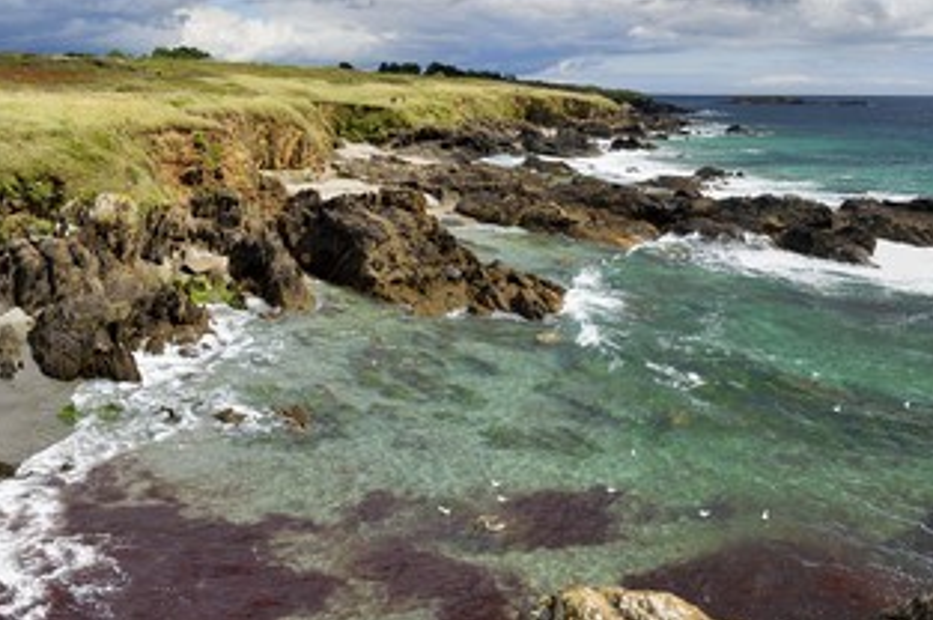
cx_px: 425
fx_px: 906
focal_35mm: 35
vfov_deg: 37.4
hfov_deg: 54.4
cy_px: 215
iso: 200
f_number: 13
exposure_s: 1/200
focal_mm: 26
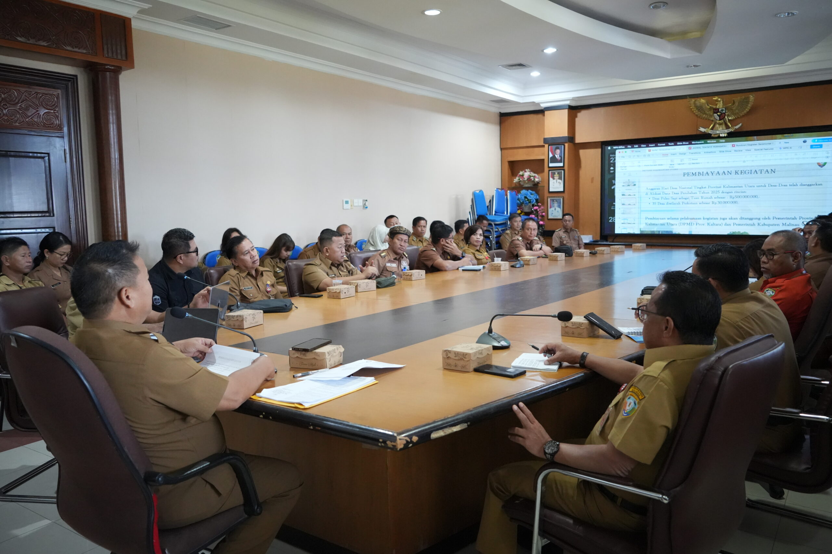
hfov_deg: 65.5
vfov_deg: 46.4
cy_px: 277
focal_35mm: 28
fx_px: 647
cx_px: 416
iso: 8000
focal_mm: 28
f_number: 4
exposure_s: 1/200
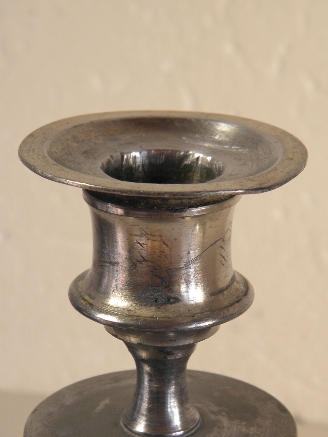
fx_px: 1251
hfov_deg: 14.9
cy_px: 262
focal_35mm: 99
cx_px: 180
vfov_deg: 19.8
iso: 100
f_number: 4.4
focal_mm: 14.3
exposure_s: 1/60
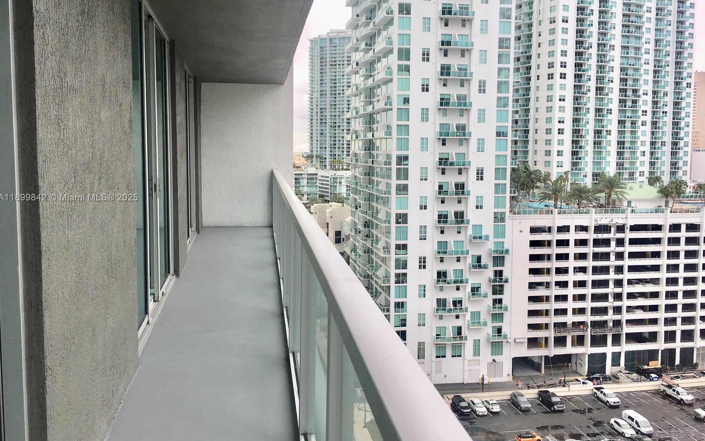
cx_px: 351
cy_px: 198
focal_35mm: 31
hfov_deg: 61.2
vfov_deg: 40.6
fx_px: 596
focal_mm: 4.15
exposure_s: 1/384
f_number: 2.2
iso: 25
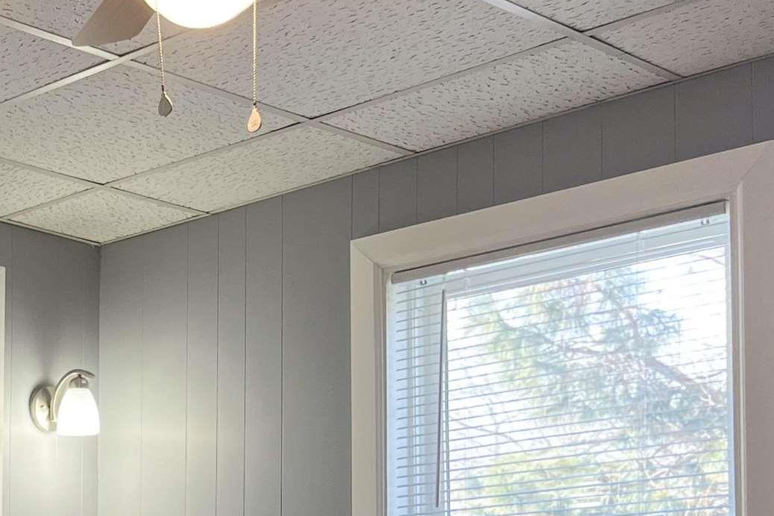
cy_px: 652
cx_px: -203
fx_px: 1720
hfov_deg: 22.9
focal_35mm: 80
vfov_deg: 16.2
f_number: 1.6
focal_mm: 5.1
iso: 125
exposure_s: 1/120
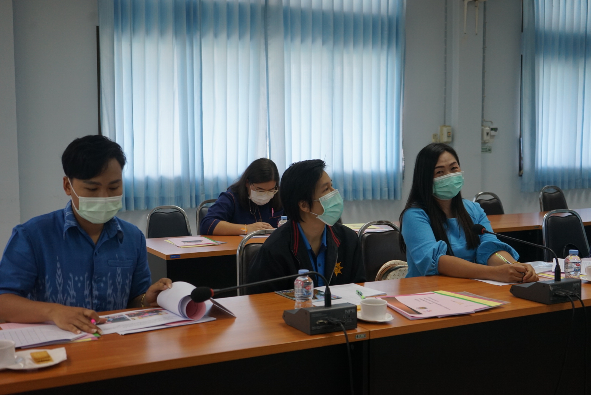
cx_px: 296
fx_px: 706
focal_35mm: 43
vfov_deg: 31.2
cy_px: 198
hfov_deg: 45.4
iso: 1000
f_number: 4.5
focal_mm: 43
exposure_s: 1/160
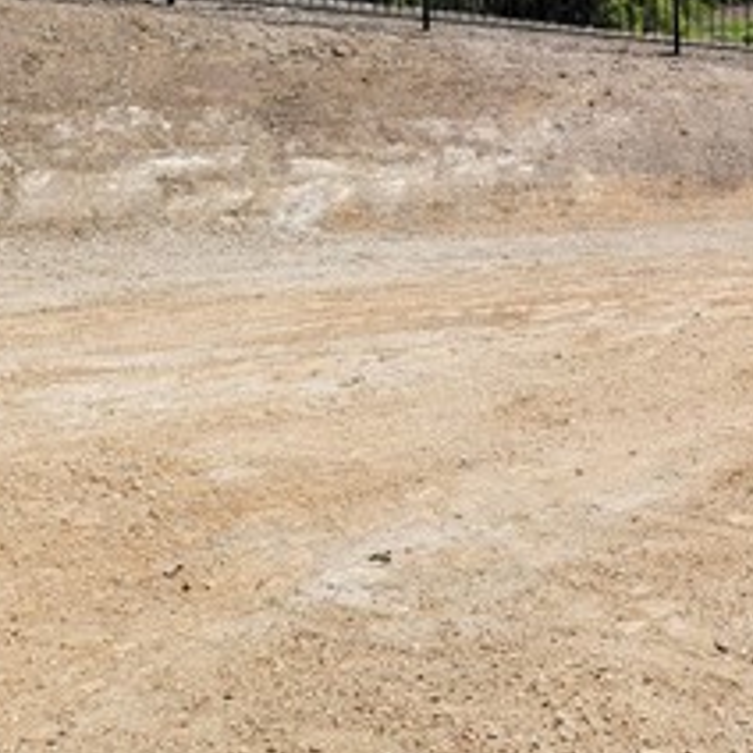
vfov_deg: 25.5
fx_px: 1575
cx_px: 970
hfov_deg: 23.8
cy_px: -7
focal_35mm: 64
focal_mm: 6.7
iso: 16
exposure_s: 1/1402
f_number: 1.8
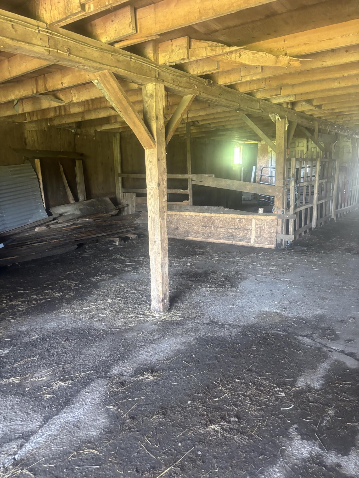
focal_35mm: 26
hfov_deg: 53.1
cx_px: 180
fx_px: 360
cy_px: 239
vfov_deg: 67.3
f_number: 1.6
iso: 400
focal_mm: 5.96
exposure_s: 1/60
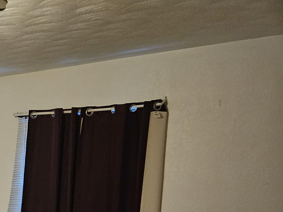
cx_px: -101
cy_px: 281
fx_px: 515
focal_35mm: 63
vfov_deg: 21.0
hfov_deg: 25.6
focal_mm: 5.4
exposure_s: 1/24
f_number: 1.8
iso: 500
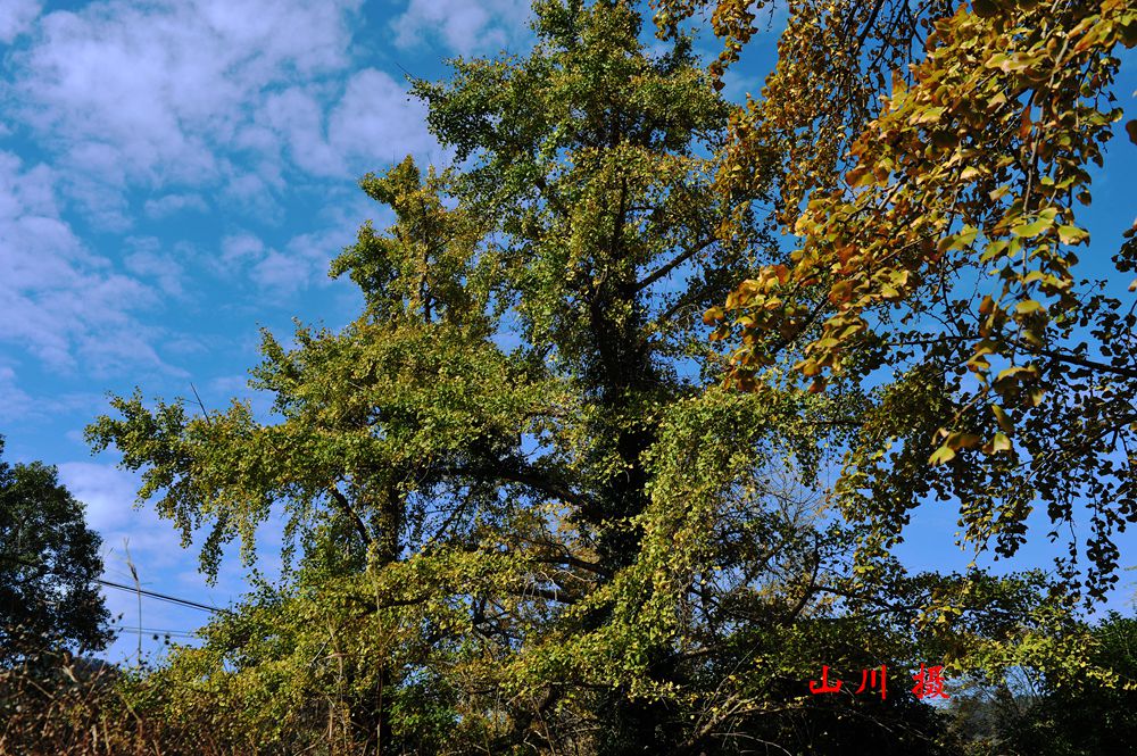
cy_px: 378
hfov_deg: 48.5
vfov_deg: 33.3
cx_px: 568
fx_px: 1262
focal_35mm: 40
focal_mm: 40
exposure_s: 1/320
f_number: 8
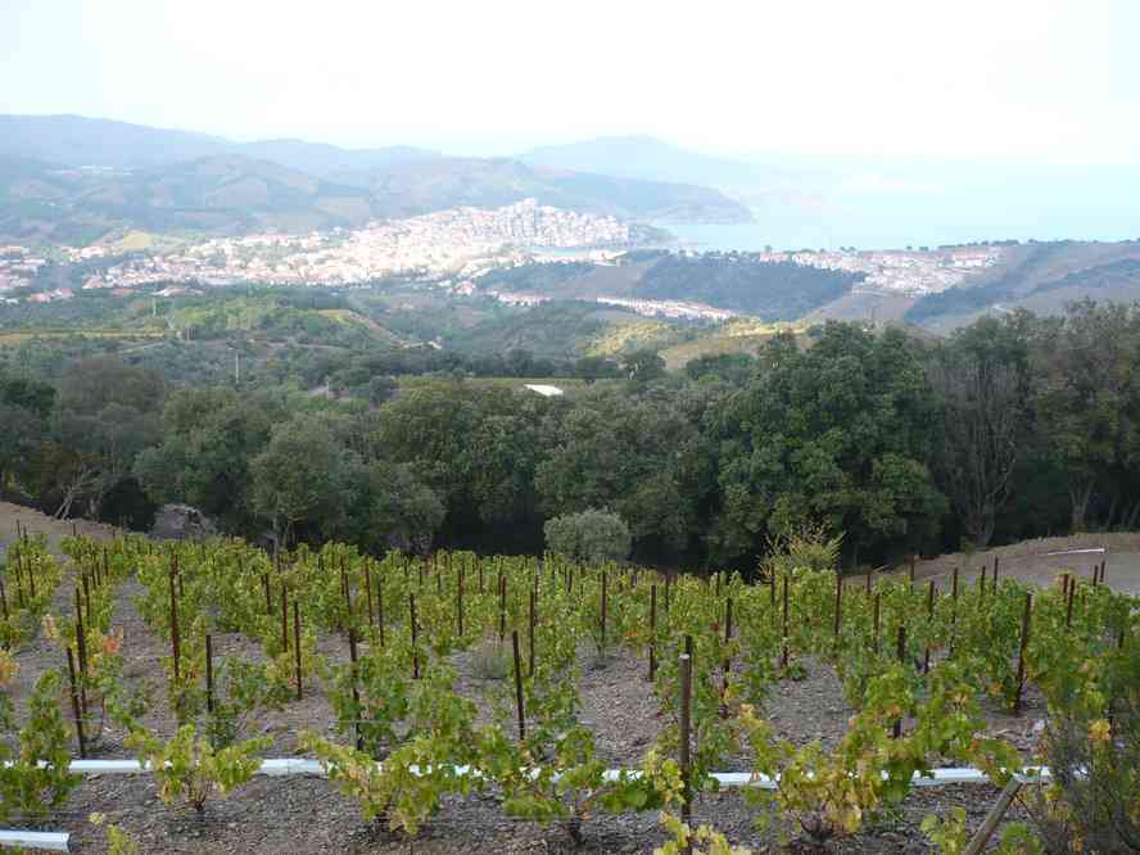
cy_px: 428
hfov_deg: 51.4
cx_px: 570
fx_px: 1186
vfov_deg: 39.7
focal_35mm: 36
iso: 100
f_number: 2.8
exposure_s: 1/250
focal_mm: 5.8
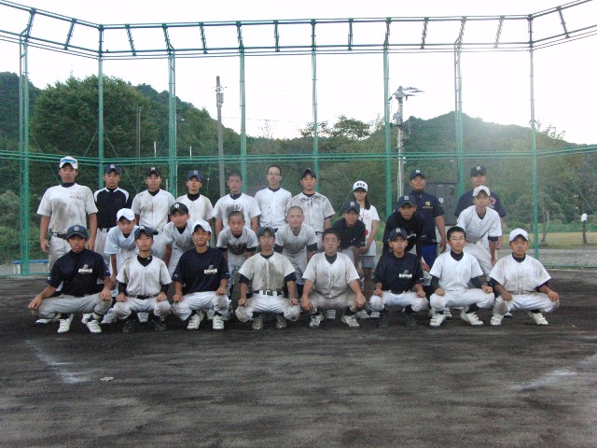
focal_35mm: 33
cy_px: 224
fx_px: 569
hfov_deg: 55.4
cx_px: 298
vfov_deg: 42.9
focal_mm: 5.9
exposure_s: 1/400
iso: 800
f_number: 2.9
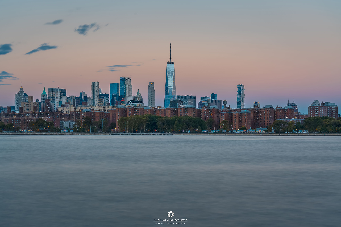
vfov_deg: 18.2
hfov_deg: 27.0
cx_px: 170
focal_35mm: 75
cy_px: 114
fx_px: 710
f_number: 11
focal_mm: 75
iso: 100
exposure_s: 1/6
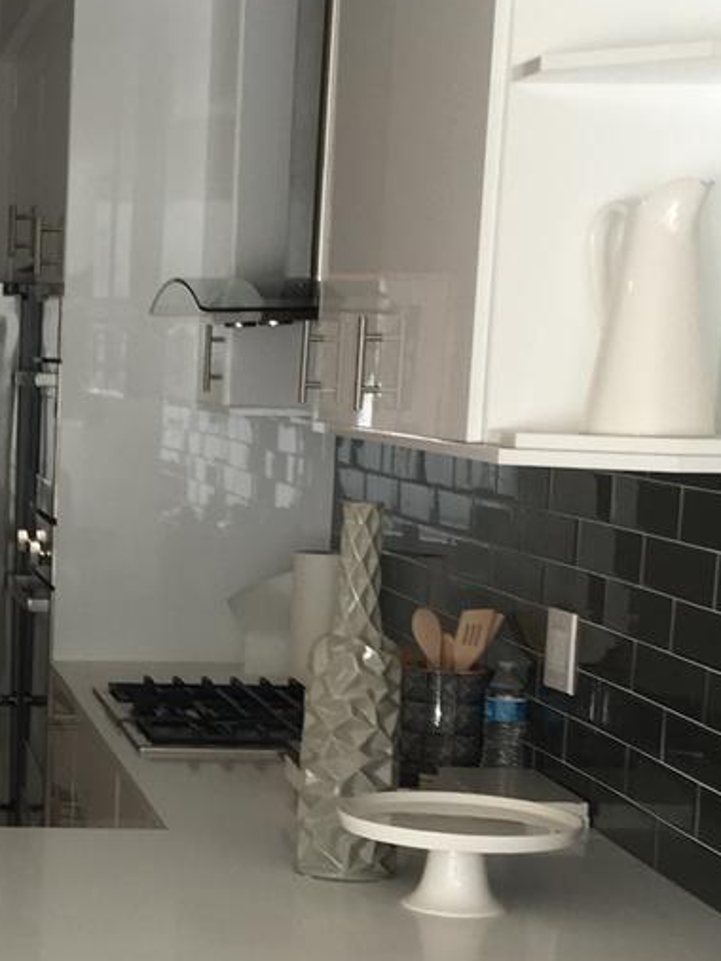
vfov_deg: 22.0
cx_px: -241
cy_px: 737
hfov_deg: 15.9
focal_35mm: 88
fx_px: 2442
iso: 25
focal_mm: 4.15
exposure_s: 1/60
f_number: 2.2
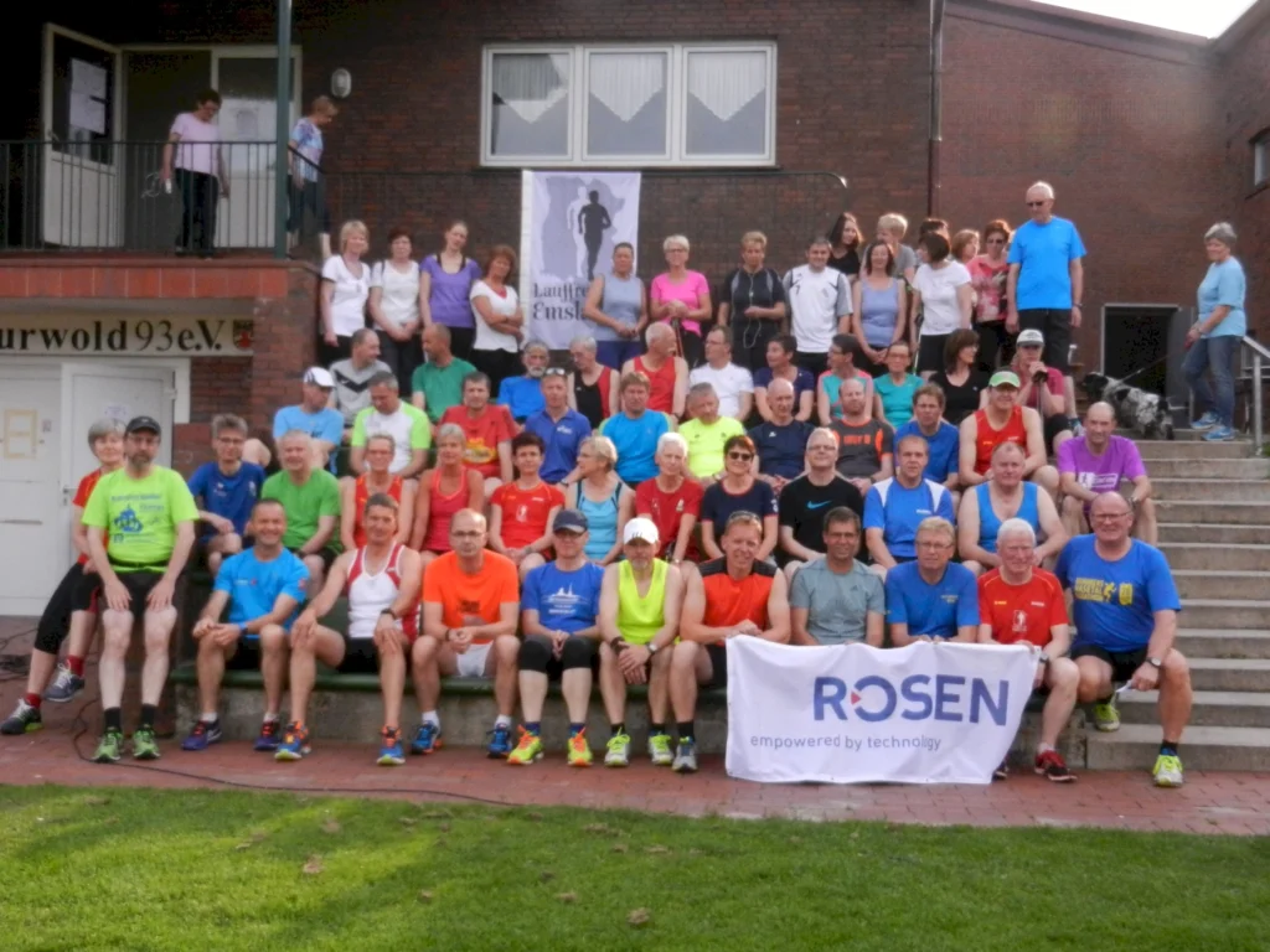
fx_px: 1394
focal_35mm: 38
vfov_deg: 37.7
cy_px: 476
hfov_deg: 49.0
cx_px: 635
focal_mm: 6.9
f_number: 4
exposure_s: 1/1600
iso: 800
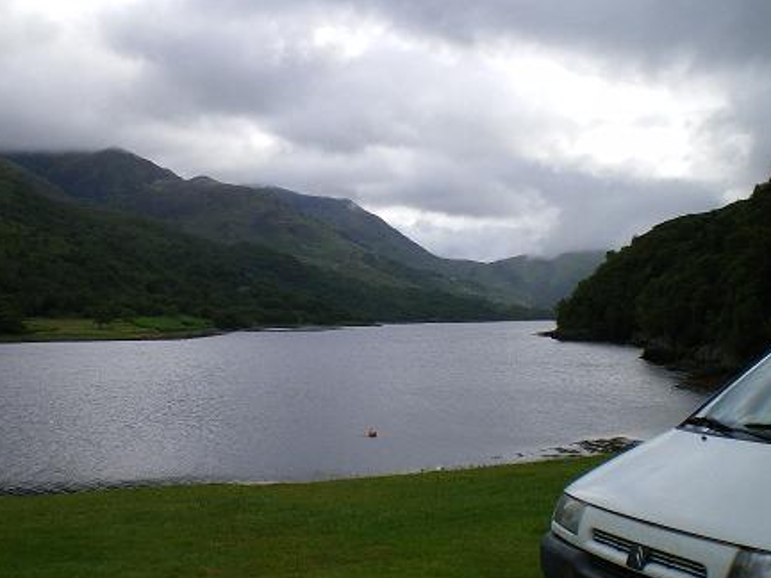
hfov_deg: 42.0
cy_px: 310
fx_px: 1002
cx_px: 336
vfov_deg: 32.2
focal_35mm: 45
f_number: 4.6
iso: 64
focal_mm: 6.3
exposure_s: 1/320
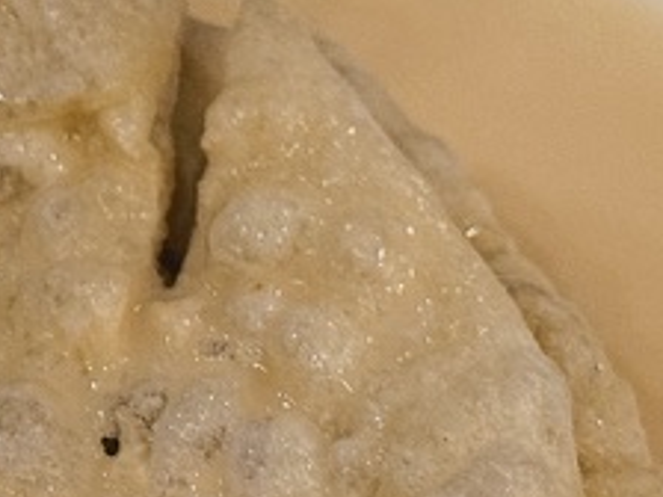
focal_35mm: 219
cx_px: 101
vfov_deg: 6.8
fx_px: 4195
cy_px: 470
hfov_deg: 9.0
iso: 250
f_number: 1.78
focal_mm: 6.76
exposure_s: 1/50
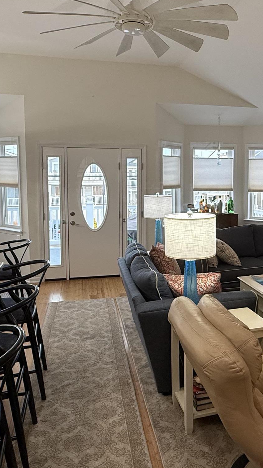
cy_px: 204
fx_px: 384
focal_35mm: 31
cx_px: 179
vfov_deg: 62.4
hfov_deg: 37.3
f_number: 2.2
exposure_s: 1/120
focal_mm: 2.22
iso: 160
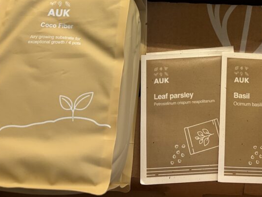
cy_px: 22
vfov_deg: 29.1
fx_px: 363
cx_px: 211
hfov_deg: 38.1
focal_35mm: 48
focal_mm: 5.96
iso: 200
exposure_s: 1/59
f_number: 1.6
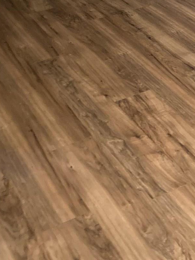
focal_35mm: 80
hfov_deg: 18.0
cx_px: 192
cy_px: -24
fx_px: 601
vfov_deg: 23.0
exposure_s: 1/30
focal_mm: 3.99
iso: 640
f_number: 1.8
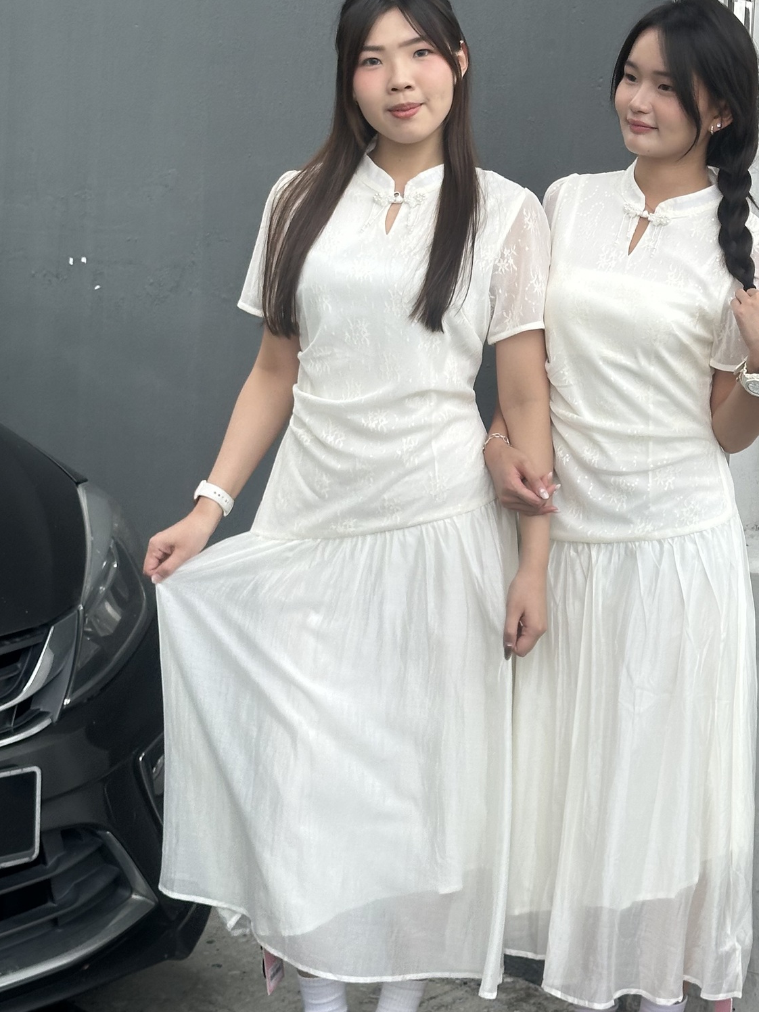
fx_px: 2251
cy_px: 390
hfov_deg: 19.1
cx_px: 528
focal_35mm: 77
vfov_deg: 25.3
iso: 64
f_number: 1.78
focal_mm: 6.86
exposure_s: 1/1395
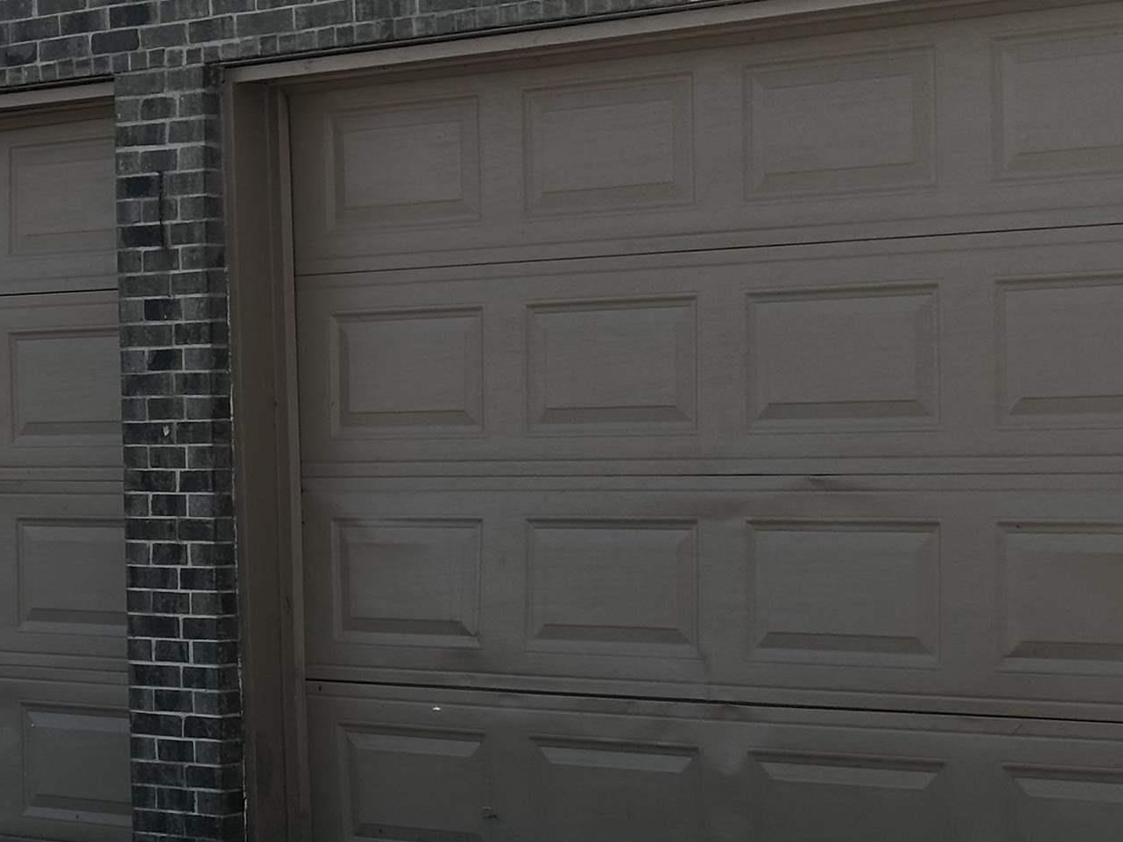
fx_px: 3763
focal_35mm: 116
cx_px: -151
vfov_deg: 12.8
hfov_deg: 16.4
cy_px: 424
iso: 64
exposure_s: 1/1414
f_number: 1.78
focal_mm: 6.86
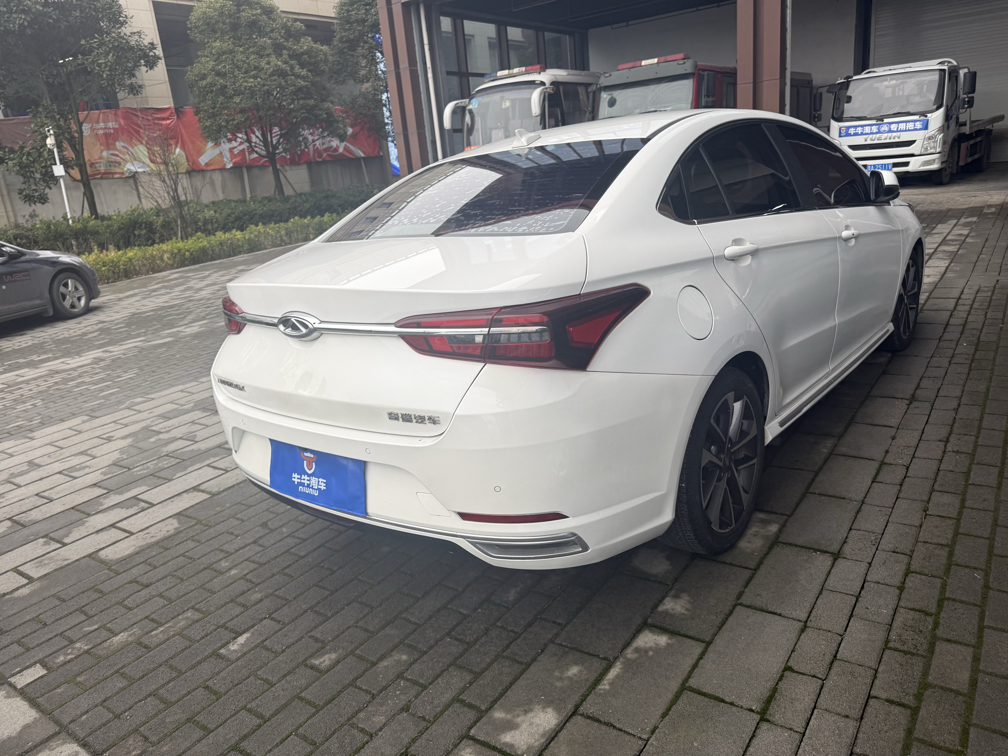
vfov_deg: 56.8
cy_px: 378
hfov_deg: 71.6
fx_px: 699
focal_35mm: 24
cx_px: 504
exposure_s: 1/575
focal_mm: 6.76
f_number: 1.78
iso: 80
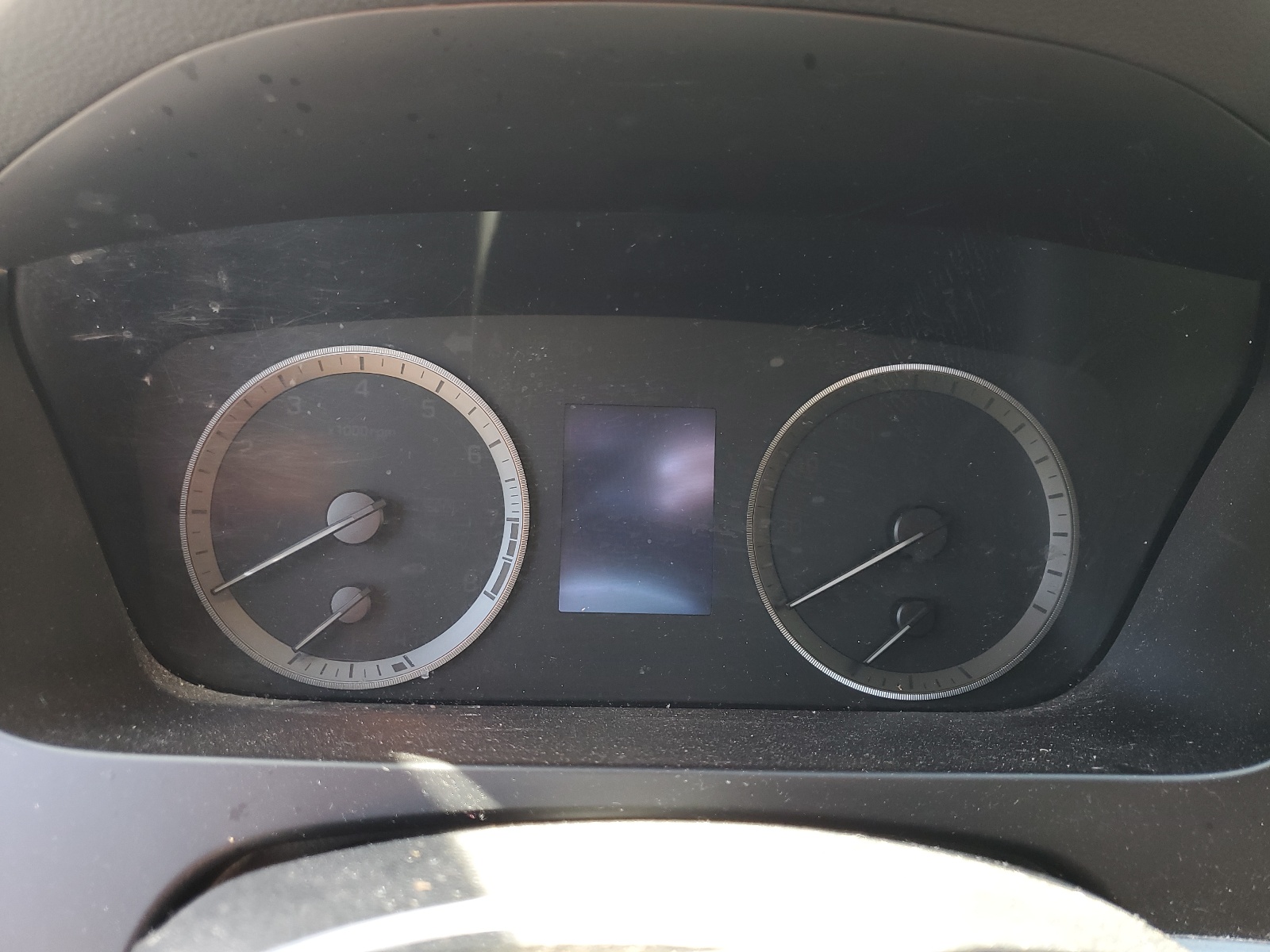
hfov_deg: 67.3
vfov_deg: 53.1
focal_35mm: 26
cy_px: 476
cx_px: 635
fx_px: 954
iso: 58
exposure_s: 1/60.2
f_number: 1.5
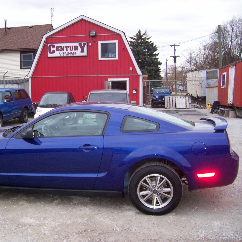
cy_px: 123
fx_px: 324
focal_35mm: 41
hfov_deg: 40.4
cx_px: 80
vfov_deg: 40.9
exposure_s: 1/112
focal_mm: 5.6
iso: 140
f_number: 2.7
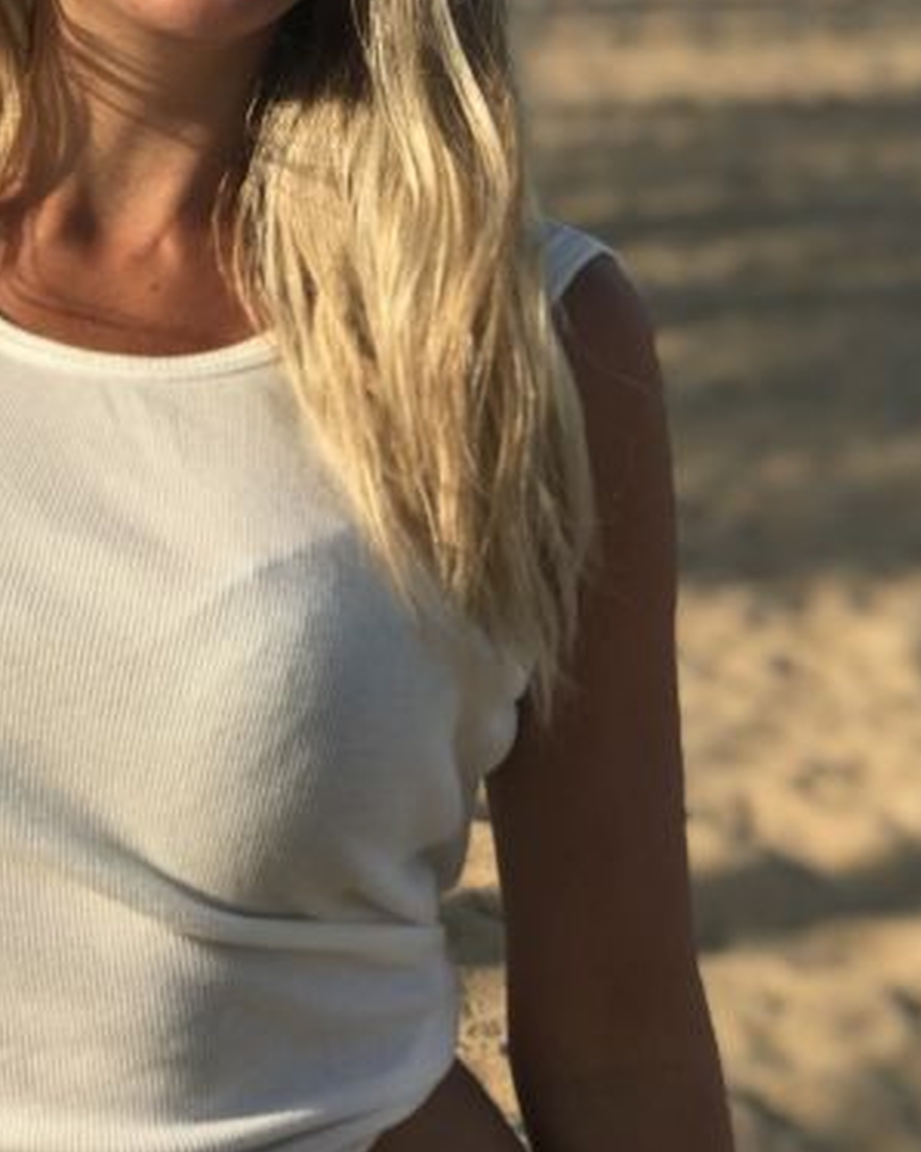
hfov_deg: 12.9
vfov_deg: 15.8
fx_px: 4056
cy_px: -49
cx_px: 182
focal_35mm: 119
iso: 20
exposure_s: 1/630
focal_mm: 6.6
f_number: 2.8
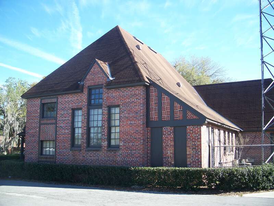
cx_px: 137
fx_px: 293
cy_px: 103
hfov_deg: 50.1
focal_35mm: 37
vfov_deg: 38.7
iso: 64
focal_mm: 7.8
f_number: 2.8
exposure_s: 1/250
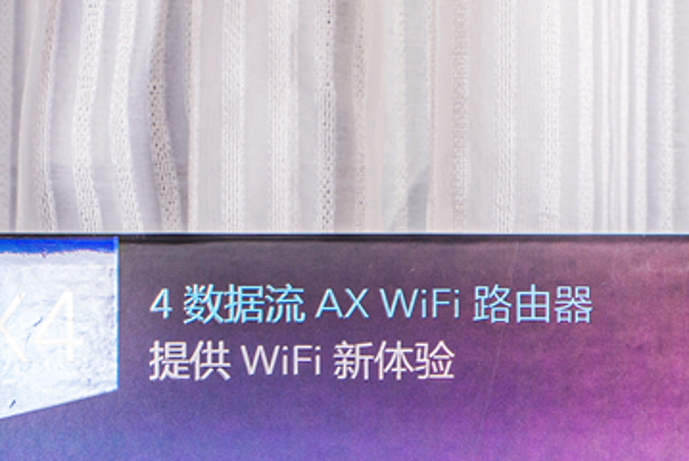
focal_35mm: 167
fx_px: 3199
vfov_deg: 8.1
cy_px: 676
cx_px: 167
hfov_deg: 12.3
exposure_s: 1/100
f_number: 11
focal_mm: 50
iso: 125
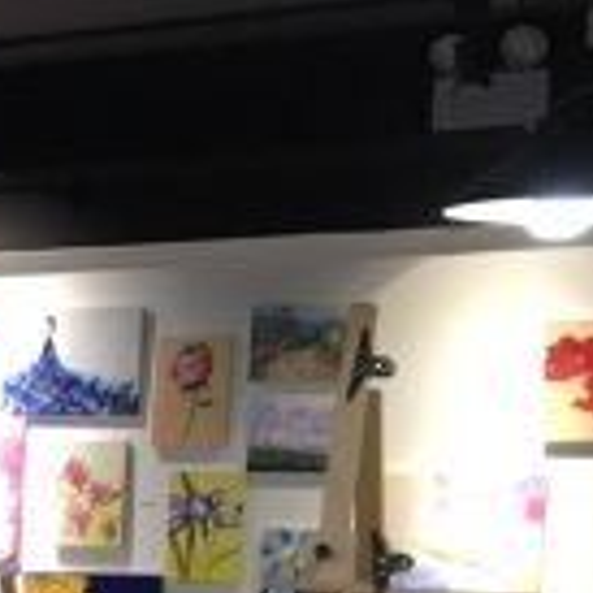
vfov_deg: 13.0
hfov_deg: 11.8
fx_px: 2539
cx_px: -628
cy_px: 716
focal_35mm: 131
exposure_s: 1/33
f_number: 2.2
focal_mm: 4.15
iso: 40
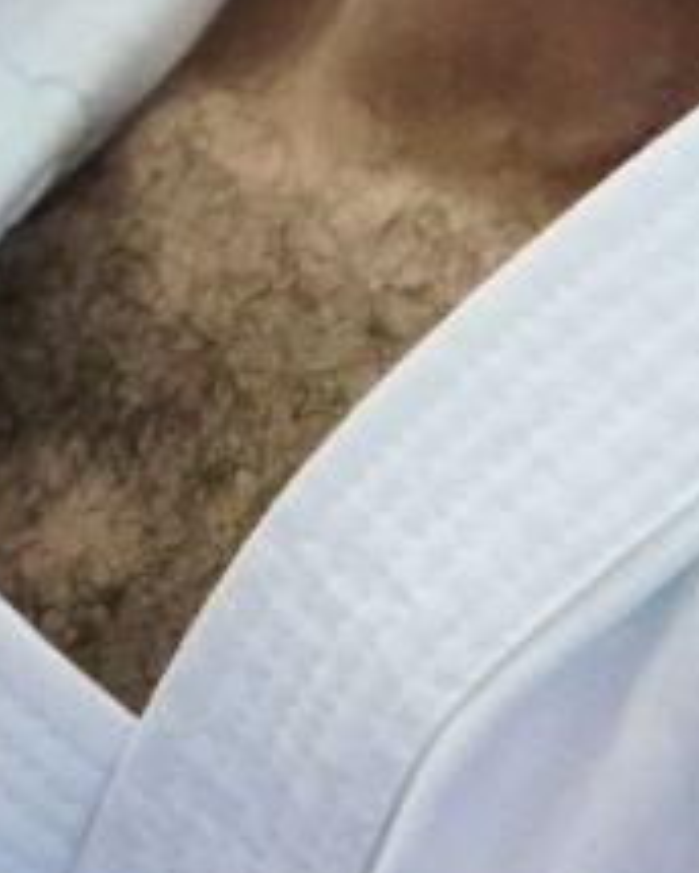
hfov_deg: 0.5
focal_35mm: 2877
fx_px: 74398
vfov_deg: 0.7
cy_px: -73
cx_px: 744
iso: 10000
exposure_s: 1/400
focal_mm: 367
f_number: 5.6
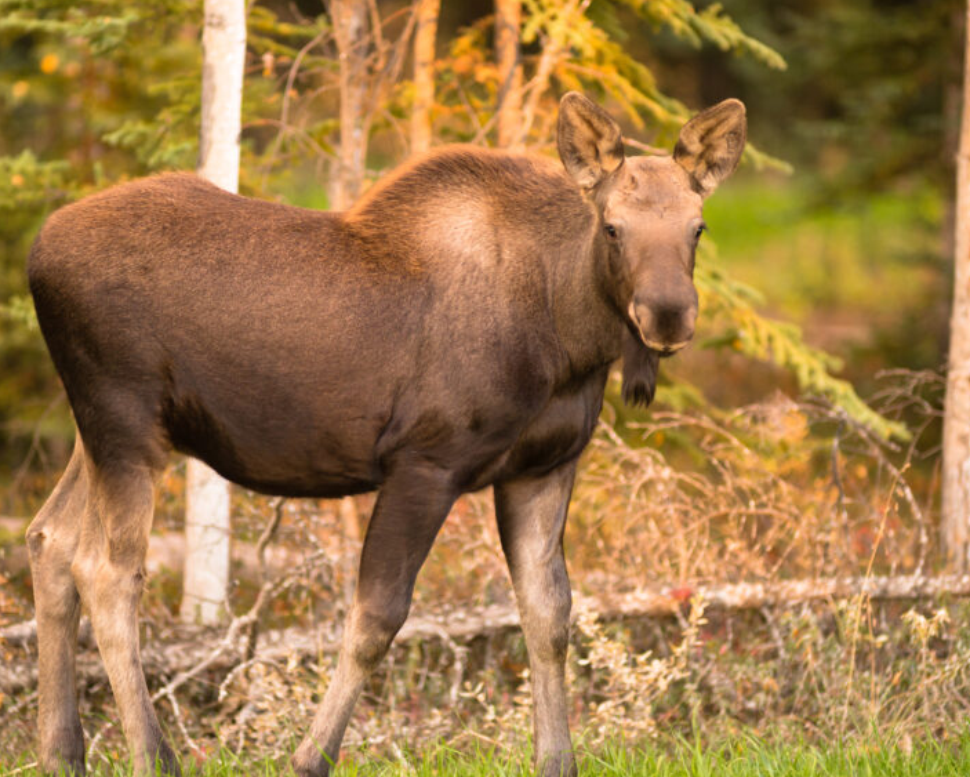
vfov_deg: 3.8
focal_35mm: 410
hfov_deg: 4.7
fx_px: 11775
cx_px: 450
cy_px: 380
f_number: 2.8
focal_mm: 300
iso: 400
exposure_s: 1/160
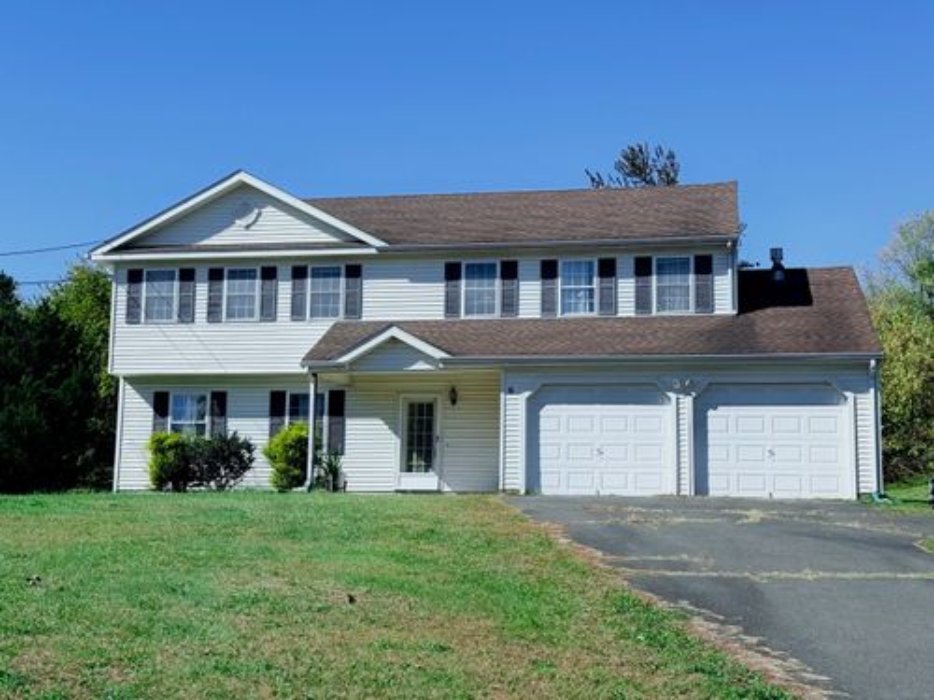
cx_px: 467
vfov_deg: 30.3
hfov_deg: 39.7
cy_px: 350
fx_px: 1295
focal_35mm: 48
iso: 64
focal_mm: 6.76
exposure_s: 1/3704
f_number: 1.78
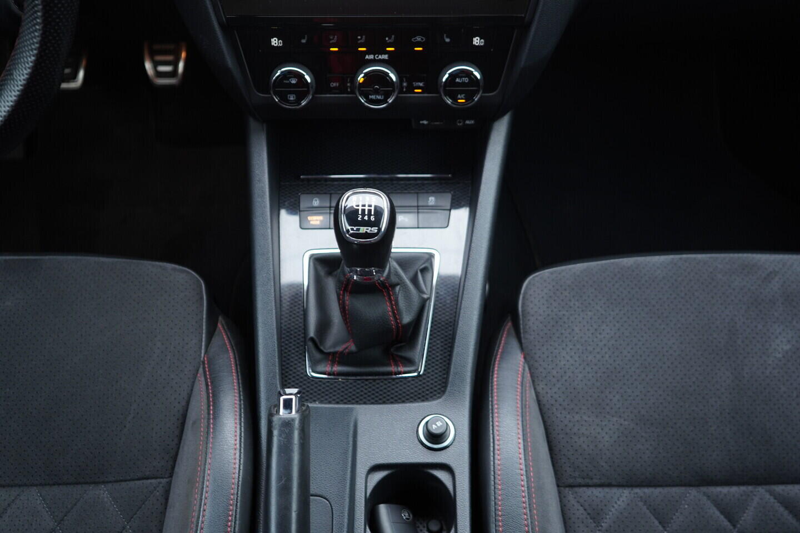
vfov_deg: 36.9
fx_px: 800
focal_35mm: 36
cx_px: 400
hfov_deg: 53.1
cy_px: 266
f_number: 2.8
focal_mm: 24
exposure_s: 1/40
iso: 400
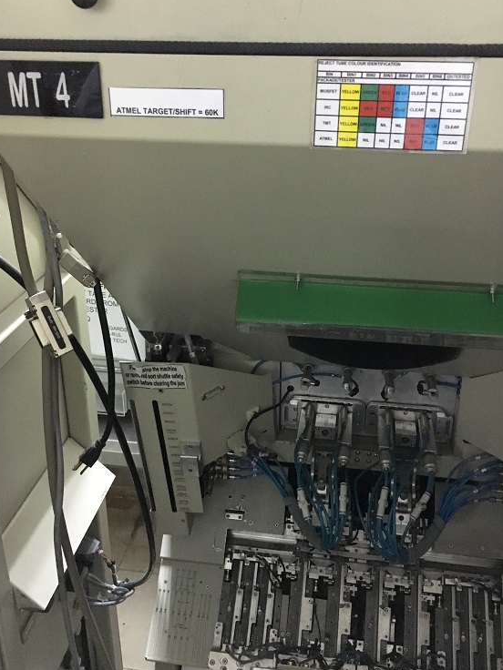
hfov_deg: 40.7
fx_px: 678
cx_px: 248
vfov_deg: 52.6
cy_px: 305
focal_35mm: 35
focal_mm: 4.15
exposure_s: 1/17
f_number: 2.2
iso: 320
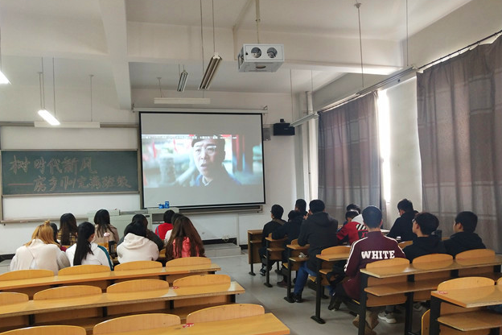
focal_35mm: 32
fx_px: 446
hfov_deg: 58.7
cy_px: 188
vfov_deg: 41.0
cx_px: 245
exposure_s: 1/50
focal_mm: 3.95
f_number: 1.8
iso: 329
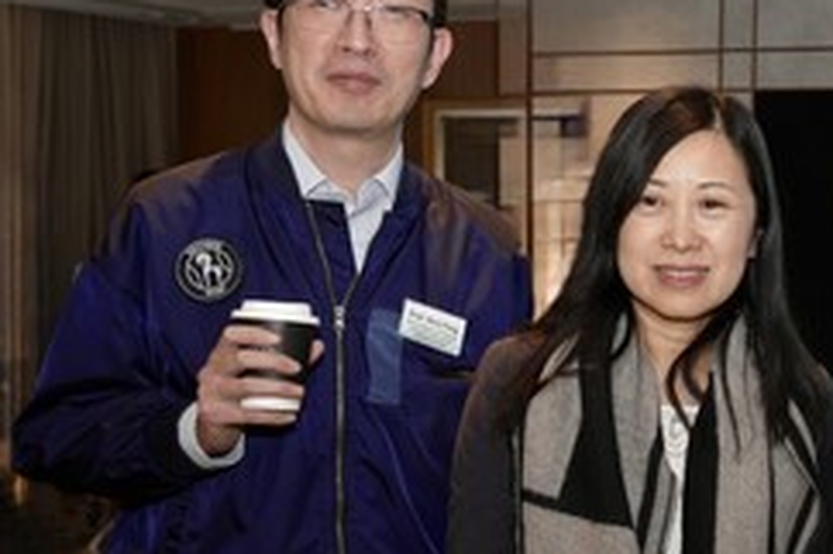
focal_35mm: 73
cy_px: 408
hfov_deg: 26.0
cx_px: 866
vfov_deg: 18.5
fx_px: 1688
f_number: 4
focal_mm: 33
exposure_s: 1/80
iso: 320
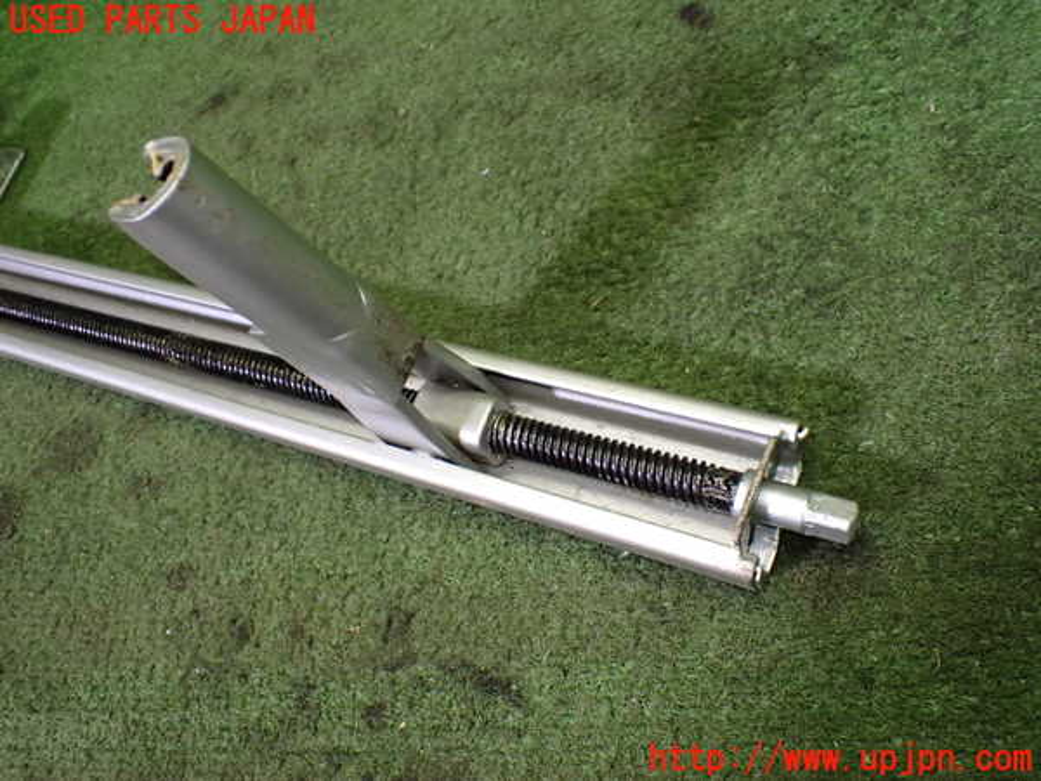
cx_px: 520
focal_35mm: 30
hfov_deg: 60.0
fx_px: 902
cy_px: 390
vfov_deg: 46.8
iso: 400
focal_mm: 5.4
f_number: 2.3
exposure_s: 1/125
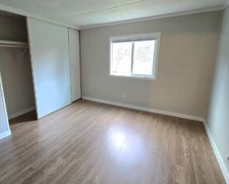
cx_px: 94
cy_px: 85
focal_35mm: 18
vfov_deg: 73.7
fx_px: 122
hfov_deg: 85.5
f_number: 2.2
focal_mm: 2.2
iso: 640
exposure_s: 1/60.2
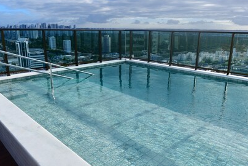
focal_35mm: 27
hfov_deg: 67.3
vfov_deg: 48.0
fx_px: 186
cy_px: 78
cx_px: 131
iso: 200
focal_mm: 14
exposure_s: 1/400
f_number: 10
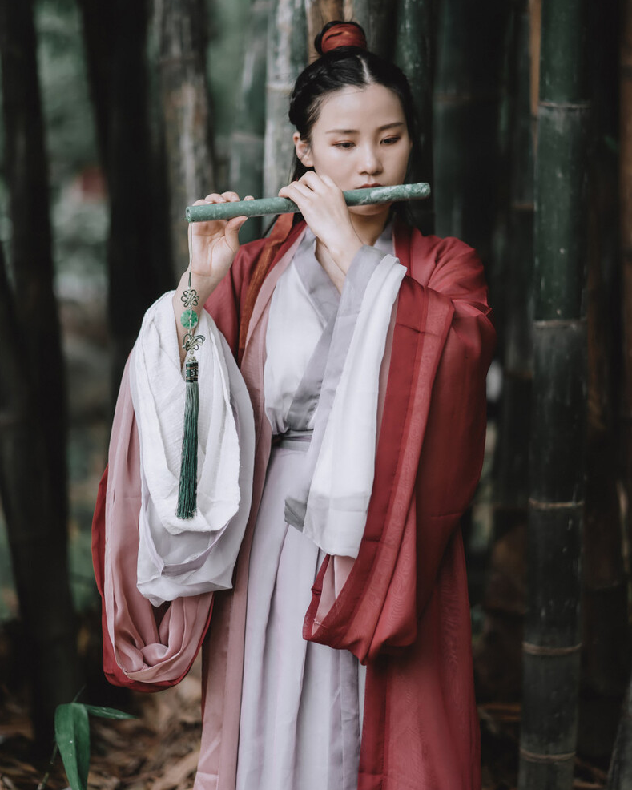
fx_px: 2268
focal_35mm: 97
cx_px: 315
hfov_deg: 15.9
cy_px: 375
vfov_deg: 19.8
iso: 200
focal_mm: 85
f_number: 1.8
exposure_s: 1/100
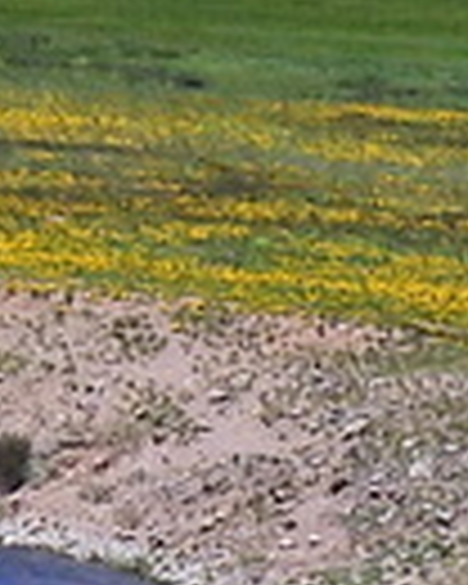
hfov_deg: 2.0
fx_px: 13262
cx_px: -270
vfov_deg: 2.5
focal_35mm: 766
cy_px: -45
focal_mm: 14.3
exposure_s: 1/1600
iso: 100
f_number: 3.5
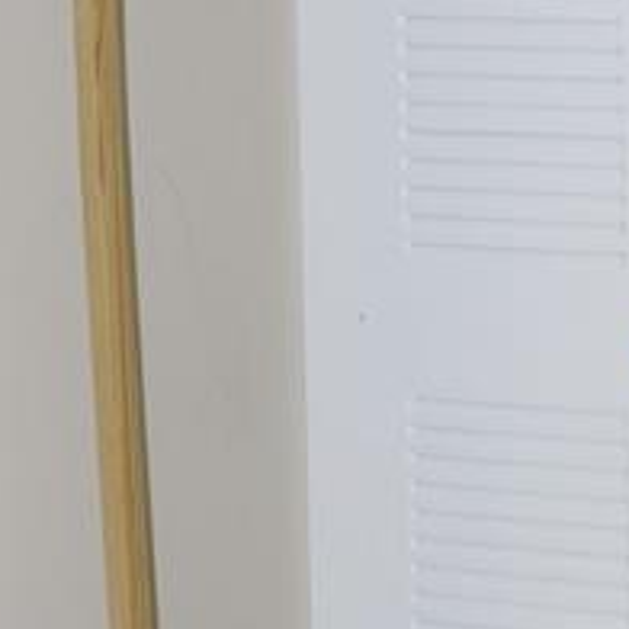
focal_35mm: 203
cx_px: 411
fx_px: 4173
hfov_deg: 8.6
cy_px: 221
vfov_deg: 8.6
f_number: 8
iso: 280
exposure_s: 1/60
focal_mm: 26
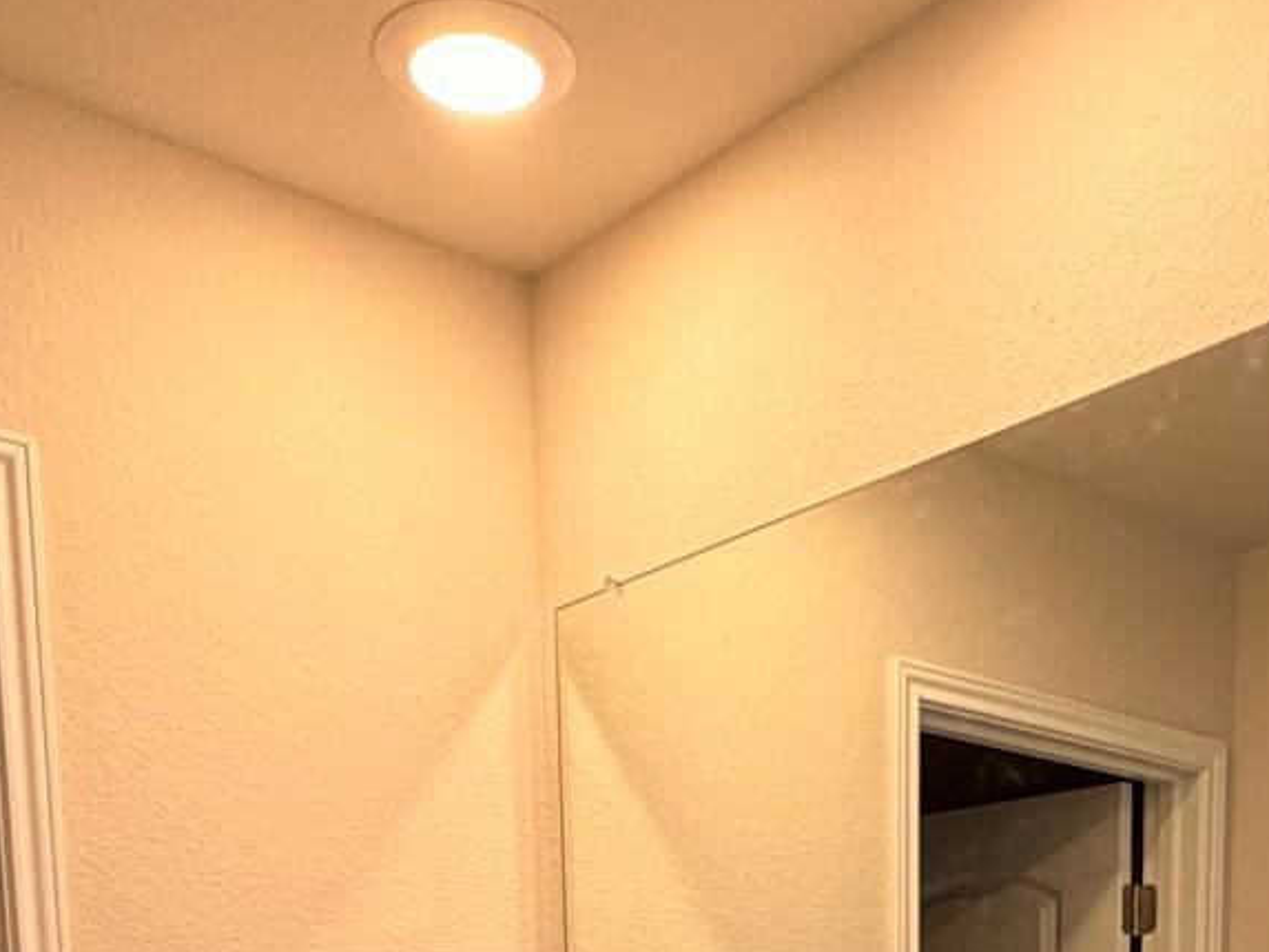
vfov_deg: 23.3
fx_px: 1833
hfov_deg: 37.8
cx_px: 842
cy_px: 1439
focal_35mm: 50
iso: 160
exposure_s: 1/120
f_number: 2.2
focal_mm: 2.22
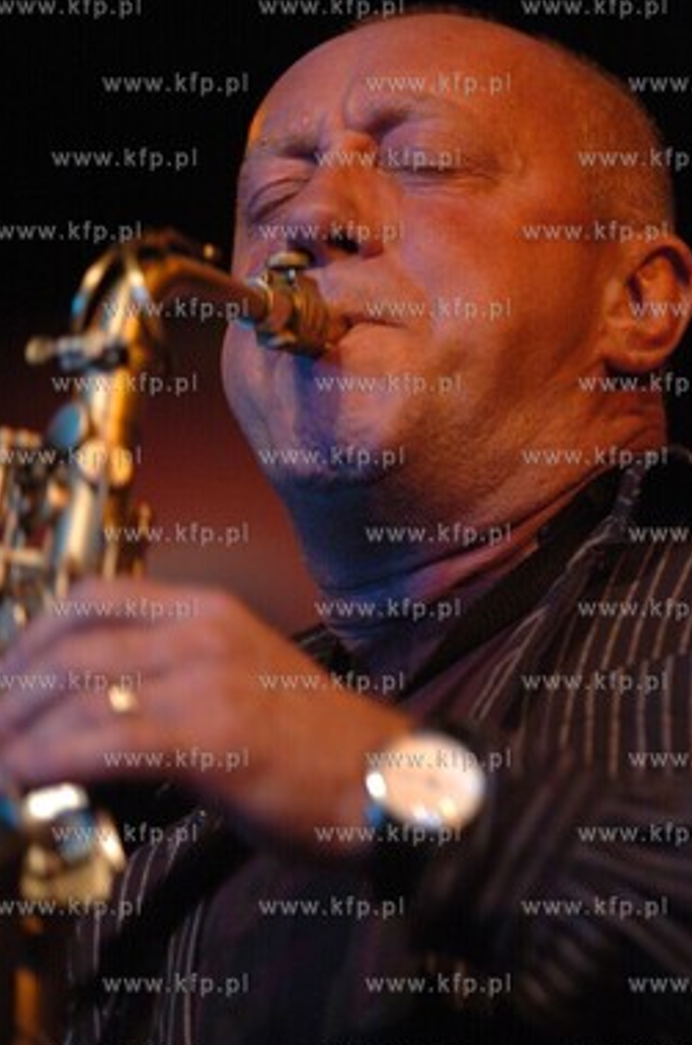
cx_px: 349
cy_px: 529
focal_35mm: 317
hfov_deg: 4.3
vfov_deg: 6.5
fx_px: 9182
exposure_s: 1/125
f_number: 3.5
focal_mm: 200
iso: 800
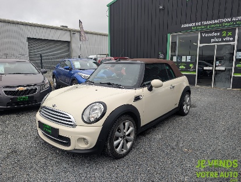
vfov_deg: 57.0
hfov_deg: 71.5
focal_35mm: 24
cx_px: 120
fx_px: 167
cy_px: 91
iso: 21
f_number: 1.68
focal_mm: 6.9
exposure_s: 1/231
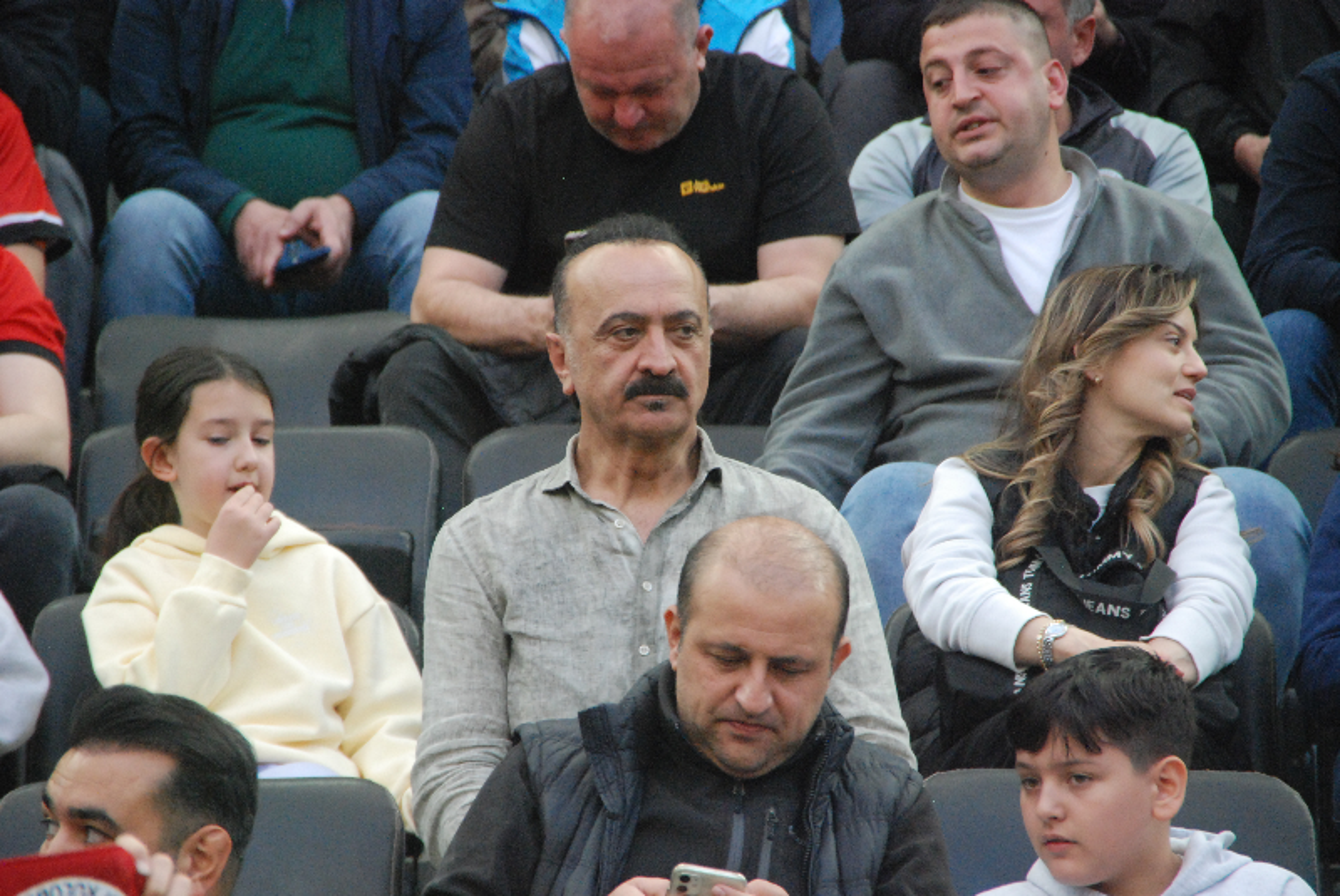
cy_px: 448
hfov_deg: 5.5
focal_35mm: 375
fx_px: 13971
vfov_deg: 3.7
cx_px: 670
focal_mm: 250
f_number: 6.3
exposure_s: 1/250
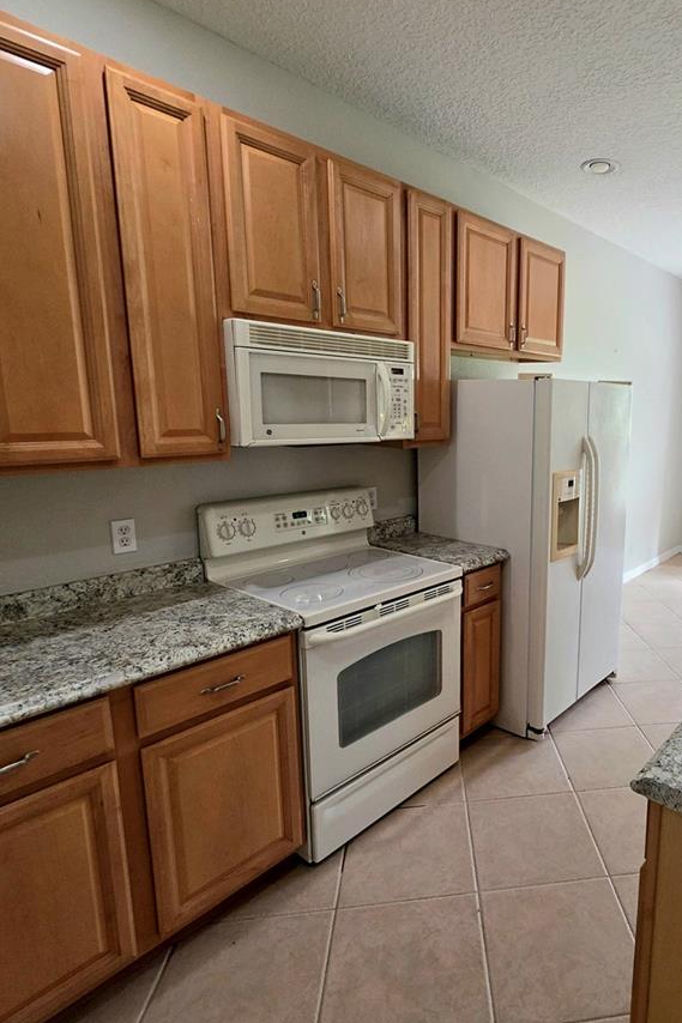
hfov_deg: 61.4
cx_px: 501
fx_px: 540
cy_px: 519
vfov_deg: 86.9
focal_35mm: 19
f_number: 1.9
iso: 250
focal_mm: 2.2
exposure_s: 1/120
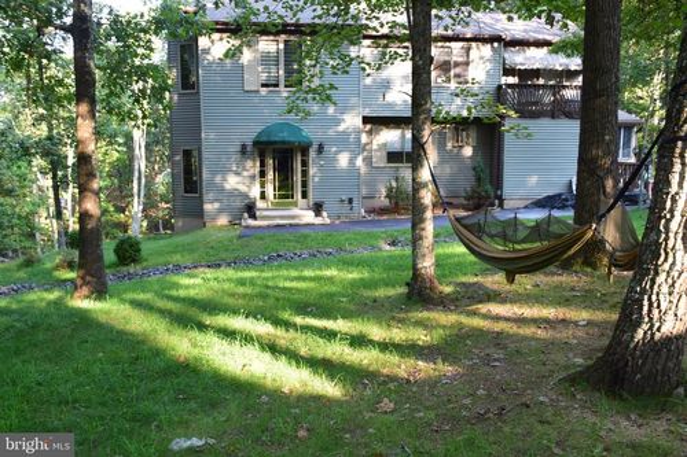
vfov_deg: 38.3
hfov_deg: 55.1
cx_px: 344
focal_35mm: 34
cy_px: 228
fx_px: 658
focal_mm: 23
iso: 400
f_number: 8
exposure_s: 1/50
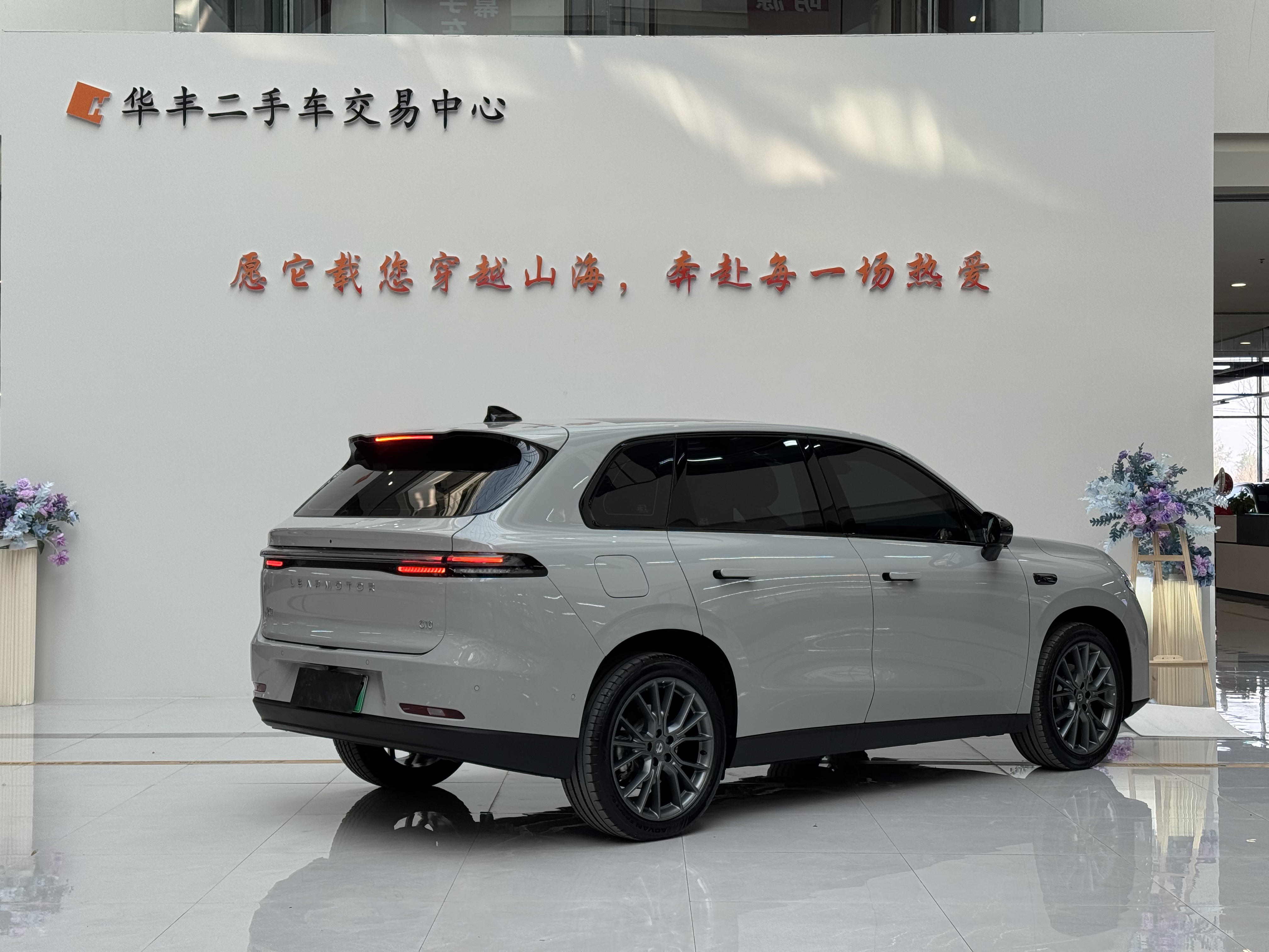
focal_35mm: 48
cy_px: 476
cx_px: 634
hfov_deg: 39.7
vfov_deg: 30.3
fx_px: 1760
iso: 64
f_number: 1.78
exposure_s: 1/358
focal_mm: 6.76
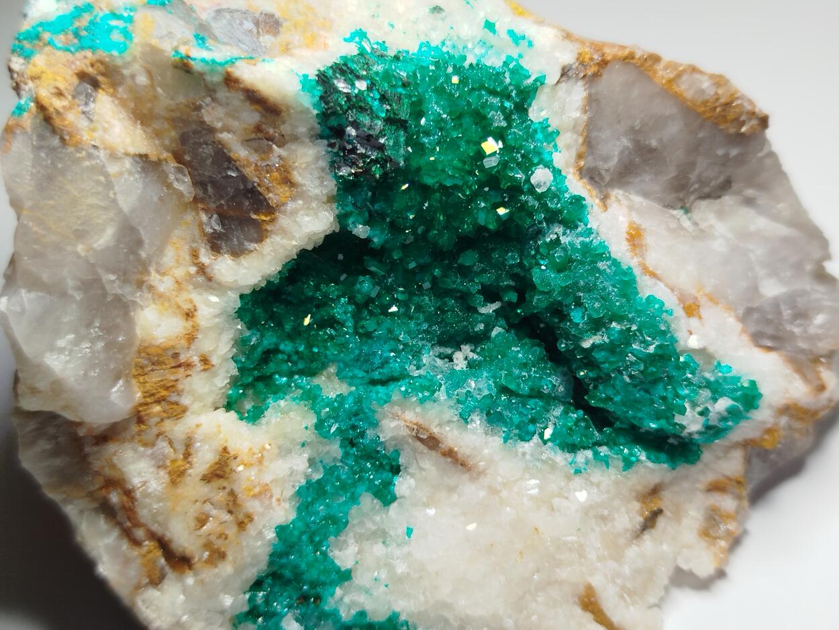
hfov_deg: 42.1
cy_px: 315
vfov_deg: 32.2
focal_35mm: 45
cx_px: 420
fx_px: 1091
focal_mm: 5.31
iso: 50
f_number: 1.7
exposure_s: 1/232
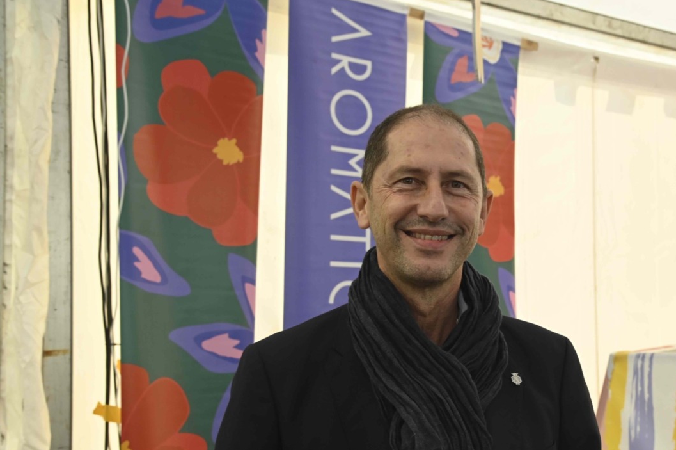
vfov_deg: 29.2
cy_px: 260
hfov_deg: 42.5
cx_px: 409
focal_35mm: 46
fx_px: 863
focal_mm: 38
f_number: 7.1
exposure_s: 1/200
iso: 1600
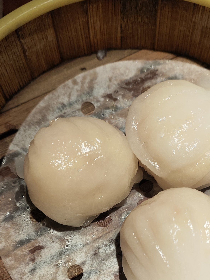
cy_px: 223
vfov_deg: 41.2
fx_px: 356
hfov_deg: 32.7
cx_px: 132
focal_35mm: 44
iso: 104
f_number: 1.79
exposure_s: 1/50
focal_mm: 4.71
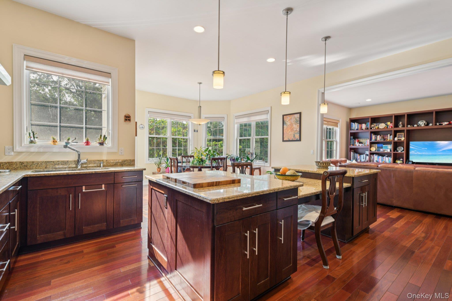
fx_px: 201
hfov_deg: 96.7
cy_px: 150
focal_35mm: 16
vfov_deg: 73.7
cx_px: 226
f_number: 8
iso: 200
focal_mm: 16
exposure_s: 1/15
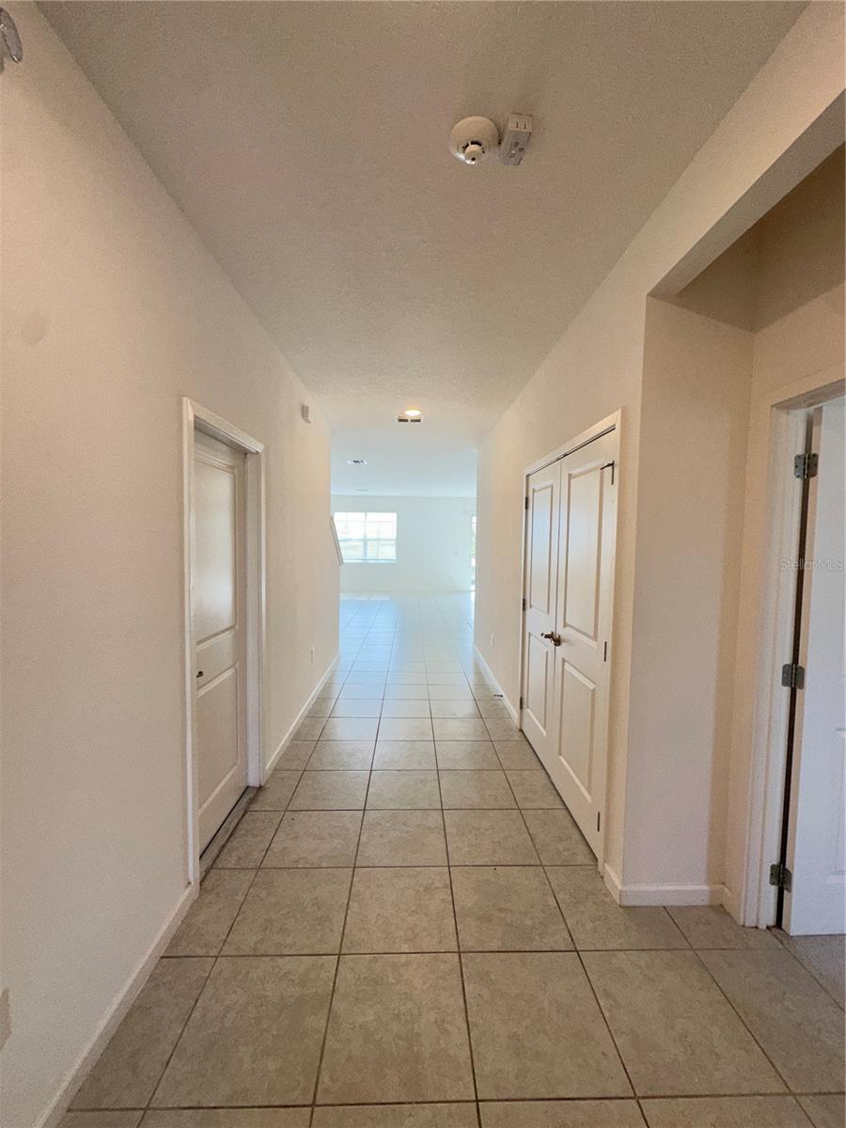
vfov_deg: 102.1
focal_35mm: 14
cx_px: 423
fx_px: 456
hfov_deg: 85.7
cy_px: 564
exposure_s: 1/120
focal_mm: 2.22
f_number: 2.2
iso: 125
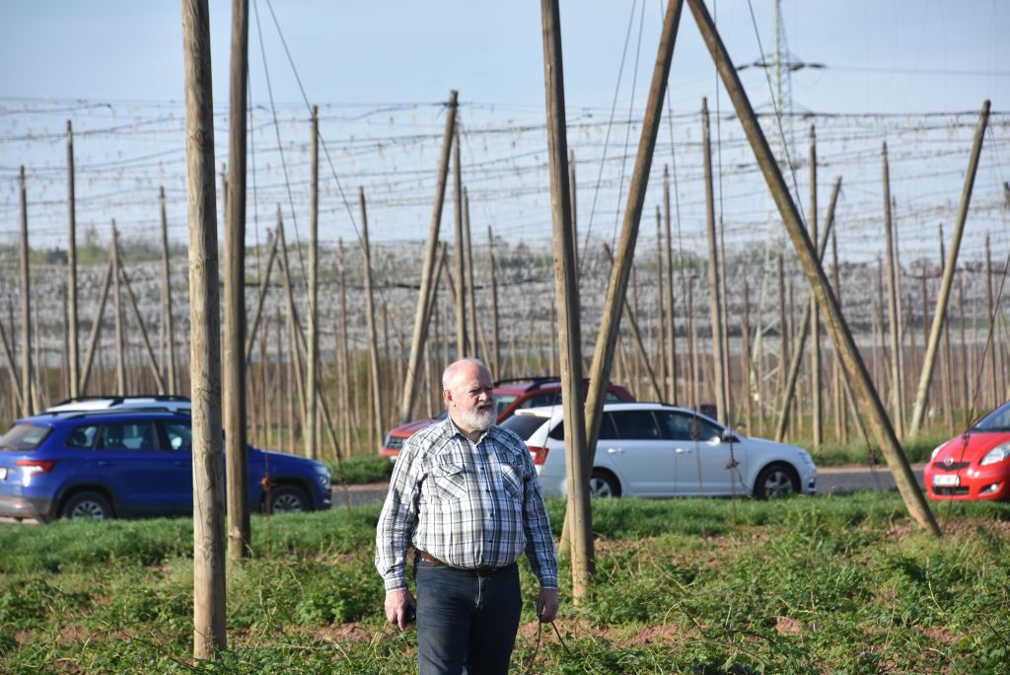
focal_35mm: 202
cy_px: 338
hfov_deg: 10.2
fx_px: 5684
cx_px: 505
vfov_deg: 6.8
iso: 500
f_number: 8
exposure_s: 1/1000
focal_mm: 135
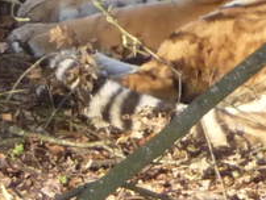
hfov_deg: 1.6
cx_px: -334
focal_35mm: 1249
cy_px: 326
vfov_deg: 1.2
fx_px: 9609
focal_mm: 27.1
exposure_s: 1/200
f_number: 4.8
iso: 200
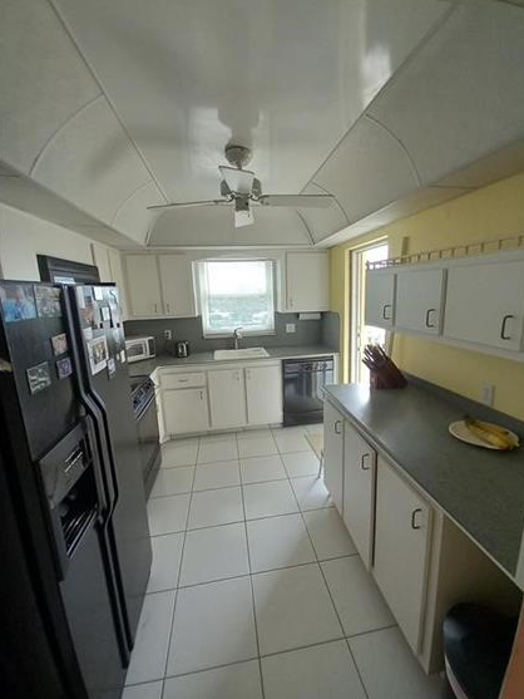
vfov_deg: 102.0
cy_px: 345
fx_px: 282
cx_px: 278
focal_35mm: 14
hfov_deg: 85.6
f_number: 2.2
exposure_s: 1/60
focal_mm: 1.13
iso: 64
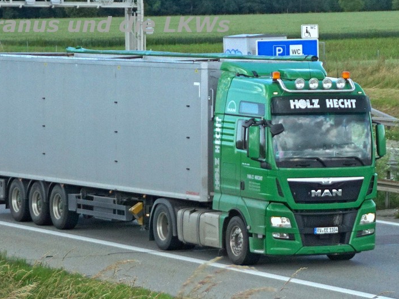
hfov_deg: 19.8
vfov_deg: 14.9
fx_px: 1141
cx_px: 181
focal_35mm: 99
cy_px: 150
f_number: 5
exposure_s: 1/2000
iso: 800
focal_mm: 60
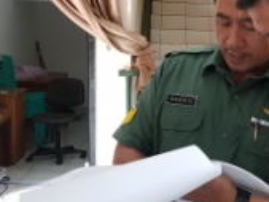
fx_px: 537
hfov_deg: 25.8
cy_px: 103
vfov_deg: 21.3
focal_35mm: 69
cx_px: 302
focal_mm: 4.2
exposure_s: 1/50
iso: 320
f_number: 1.7
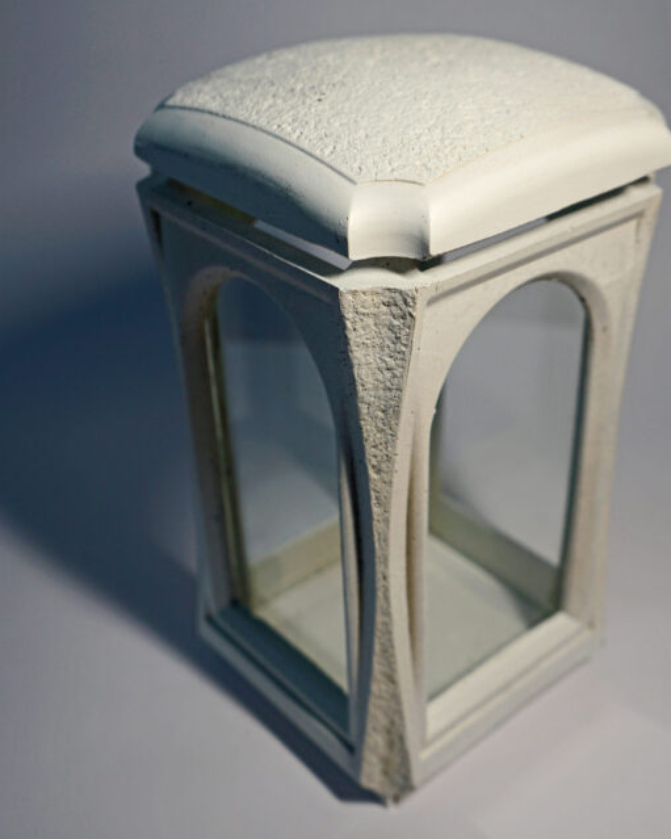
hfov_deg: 40.0
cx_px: 385
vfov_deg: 49.0
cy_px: 378
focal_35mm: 37
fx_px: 919
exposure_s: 1/60
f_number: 4
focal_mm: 28
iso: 200
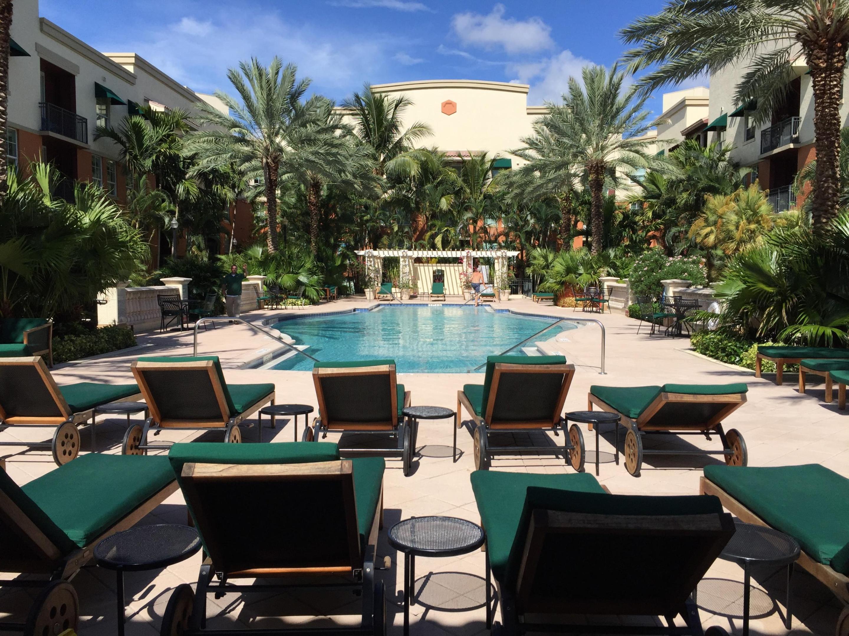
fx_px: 711
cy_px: 318
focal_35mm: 29
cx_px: 424
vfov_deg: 48.2
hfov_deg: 61.7
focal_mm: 4.15
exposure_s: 1/2825
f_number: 2.2
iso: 32
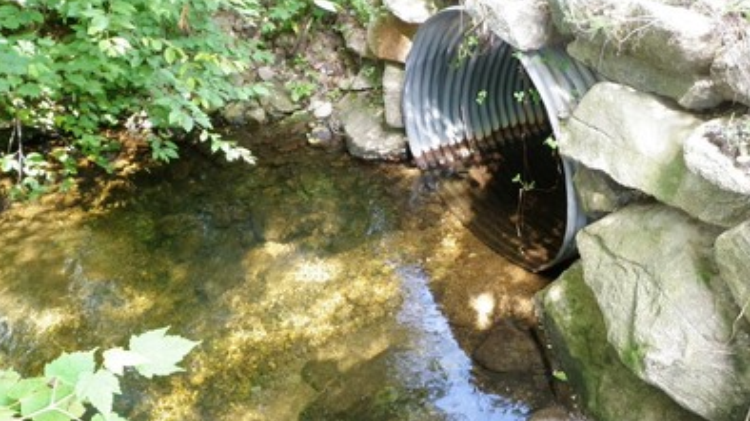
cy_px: 192
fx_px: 616
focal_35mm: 31
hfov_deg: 62.7
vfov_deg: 37.7
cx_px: 371
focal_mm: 5
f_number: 3.5
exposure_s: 1/30
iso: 200
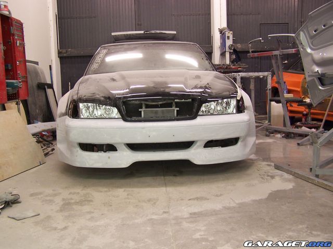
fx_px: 366
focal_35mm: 38
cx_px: 166
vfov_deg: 37.7
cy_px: 124
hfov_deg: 49.0
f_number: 2.8
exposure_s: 1/10
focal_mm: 6.3
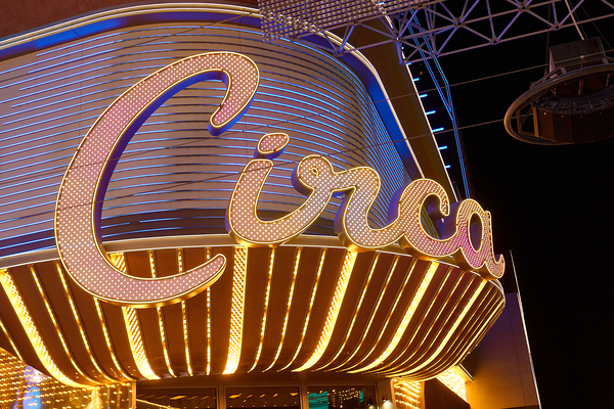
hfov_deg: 49.6
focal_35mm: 39
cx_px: 307
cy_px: 204
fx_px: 665
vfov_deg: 34.2
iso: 500
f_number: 4
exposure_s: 1/125
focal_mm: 39
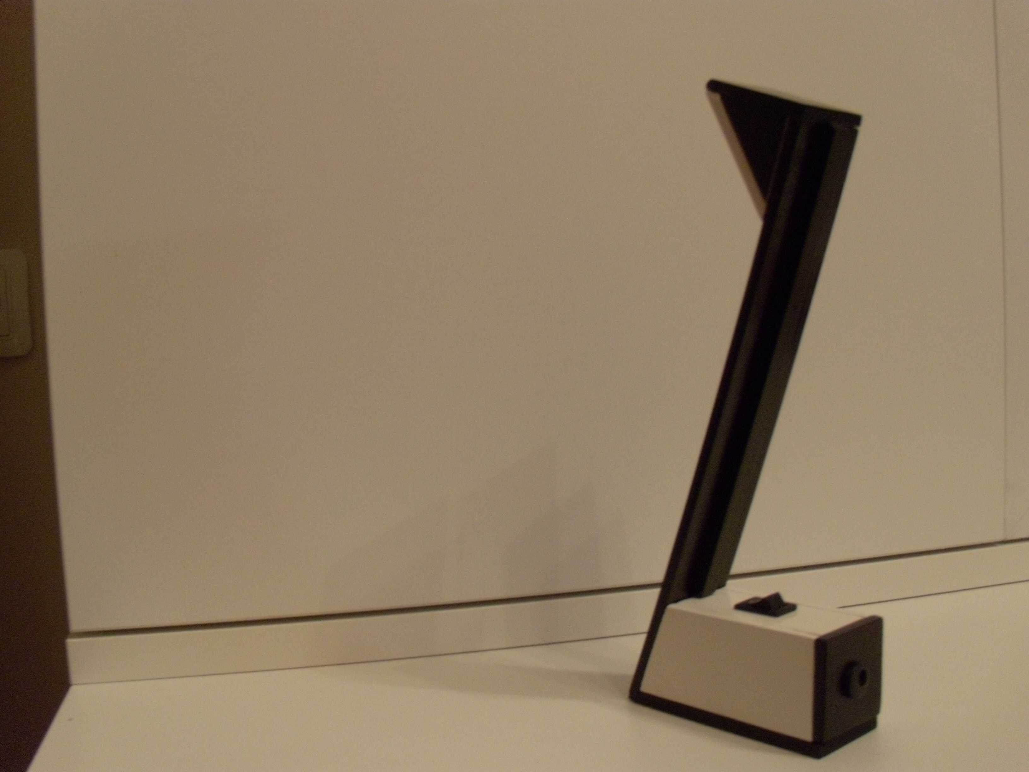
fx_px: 1070
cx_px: 514
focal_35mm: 36
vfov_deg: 39.7
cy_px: 386
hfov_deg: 51.4
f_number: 3.6
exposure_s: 1/15
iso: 400
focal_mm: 6.4
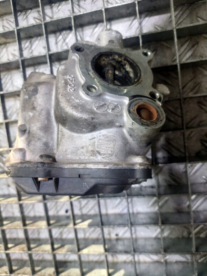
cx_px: 104
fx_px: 199
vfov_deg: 69.4
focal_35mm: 25
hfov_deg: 54.9
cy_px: 138
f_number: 1.8
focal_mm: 5.23
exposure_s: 1/50
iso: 125
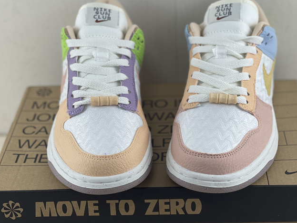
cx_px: 157
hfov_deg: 25.7
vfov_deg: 19.4
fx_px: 652
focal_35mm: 76
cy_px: 101
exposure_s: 1/100
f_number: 2.2
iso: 80
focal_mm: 7.5
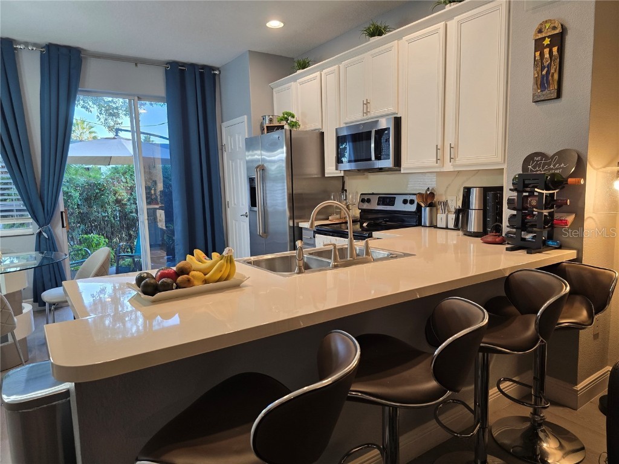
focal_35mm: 23
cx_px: 310
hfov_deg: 73.9
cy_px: 232
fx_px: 411
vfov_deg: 58.9
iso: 200
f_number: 1.7
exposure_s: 1/120
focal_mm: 6.3
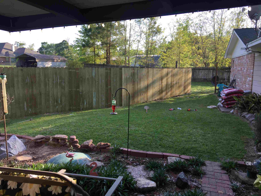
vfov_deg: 48.2
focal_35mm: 29
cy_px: 98
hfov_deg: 61.7
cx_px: 130
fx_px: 219
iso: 32
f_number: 2.2
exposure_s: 1/434
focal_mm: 4.15
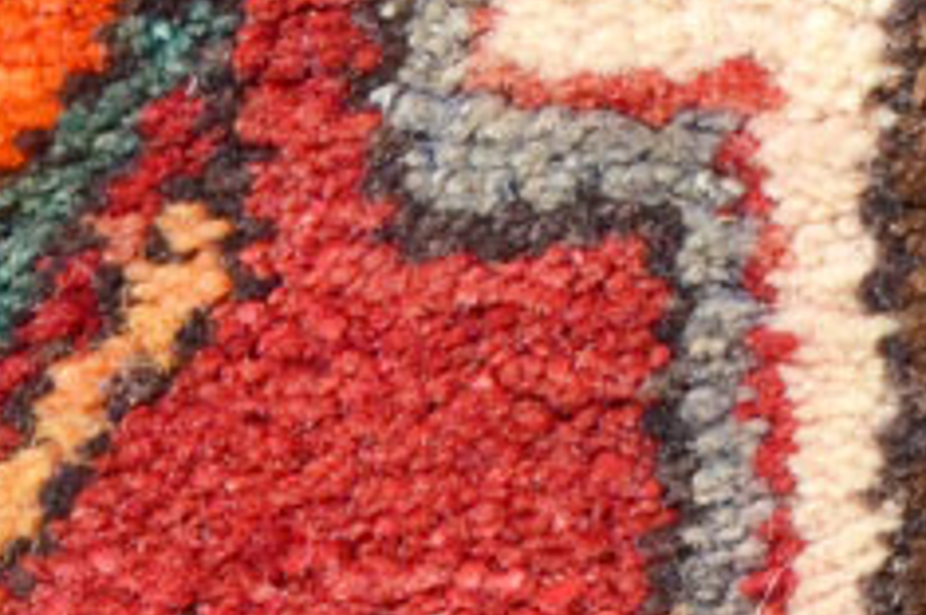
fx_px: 14421
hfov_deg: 3.7
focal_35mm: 561
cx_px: -658
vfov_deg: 2.4
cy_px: 485
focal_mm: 55
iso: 800
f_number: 14
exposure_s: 1/800
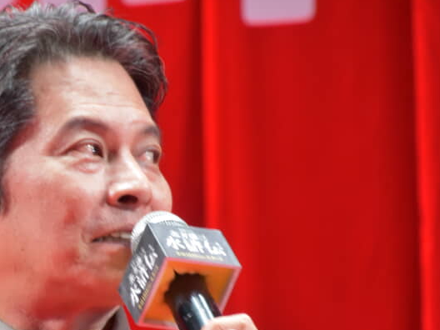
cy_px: 254
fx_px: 7474
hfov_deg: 3.4
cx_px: 66
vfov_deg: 2.5
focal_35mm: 588
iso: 800
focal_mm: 210
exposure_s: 1/50
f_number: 6.3
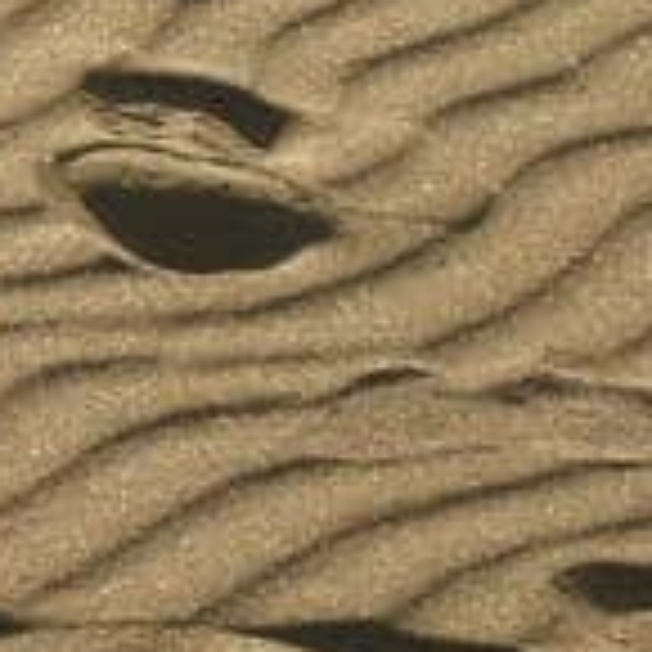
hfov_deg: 3.9
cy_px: -218
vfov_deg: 4.0
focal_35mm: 435
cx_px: -1344
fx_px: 9262
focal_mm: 55
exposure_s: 1/640
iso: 200
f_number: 8
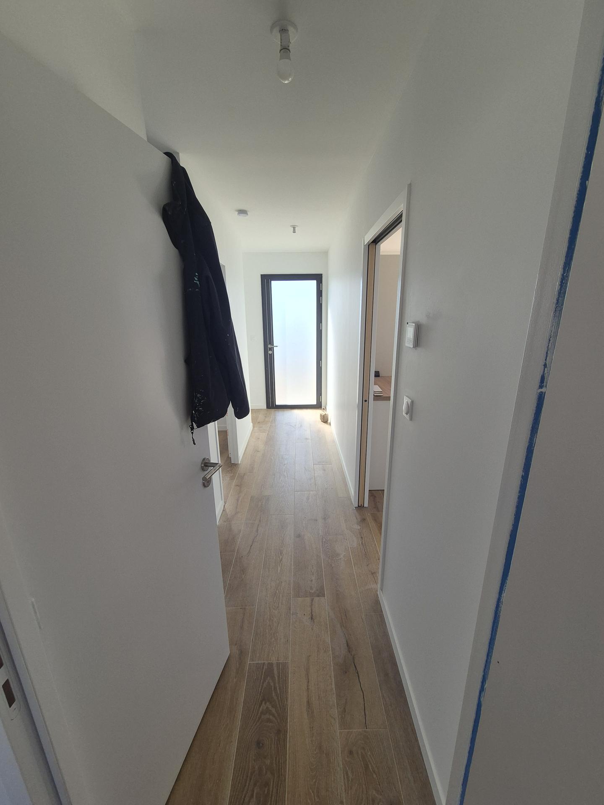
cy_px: 402
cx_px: 302
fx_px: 302
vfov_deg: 106.2
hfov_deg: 89.9
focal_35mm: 13
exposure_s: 1/359
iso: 80
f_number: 2.2
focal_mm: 2.2
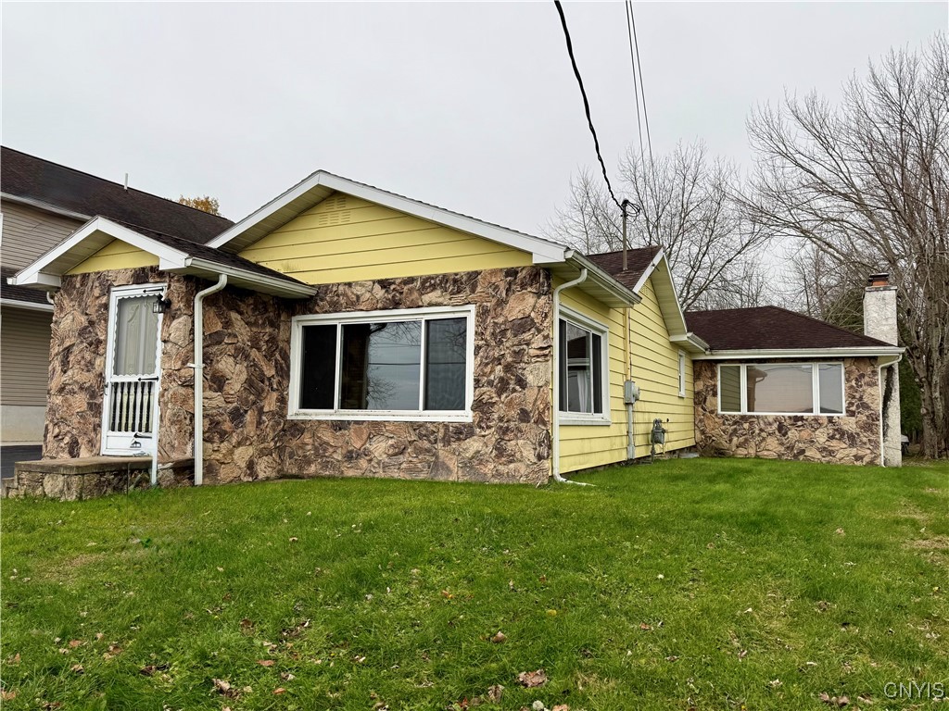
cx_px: 474
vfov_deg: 56.8
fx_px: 658
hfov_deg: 71.6
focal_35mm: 24
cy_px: 356
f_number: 1.78
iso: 80
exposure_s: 1/715
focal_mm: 6.76
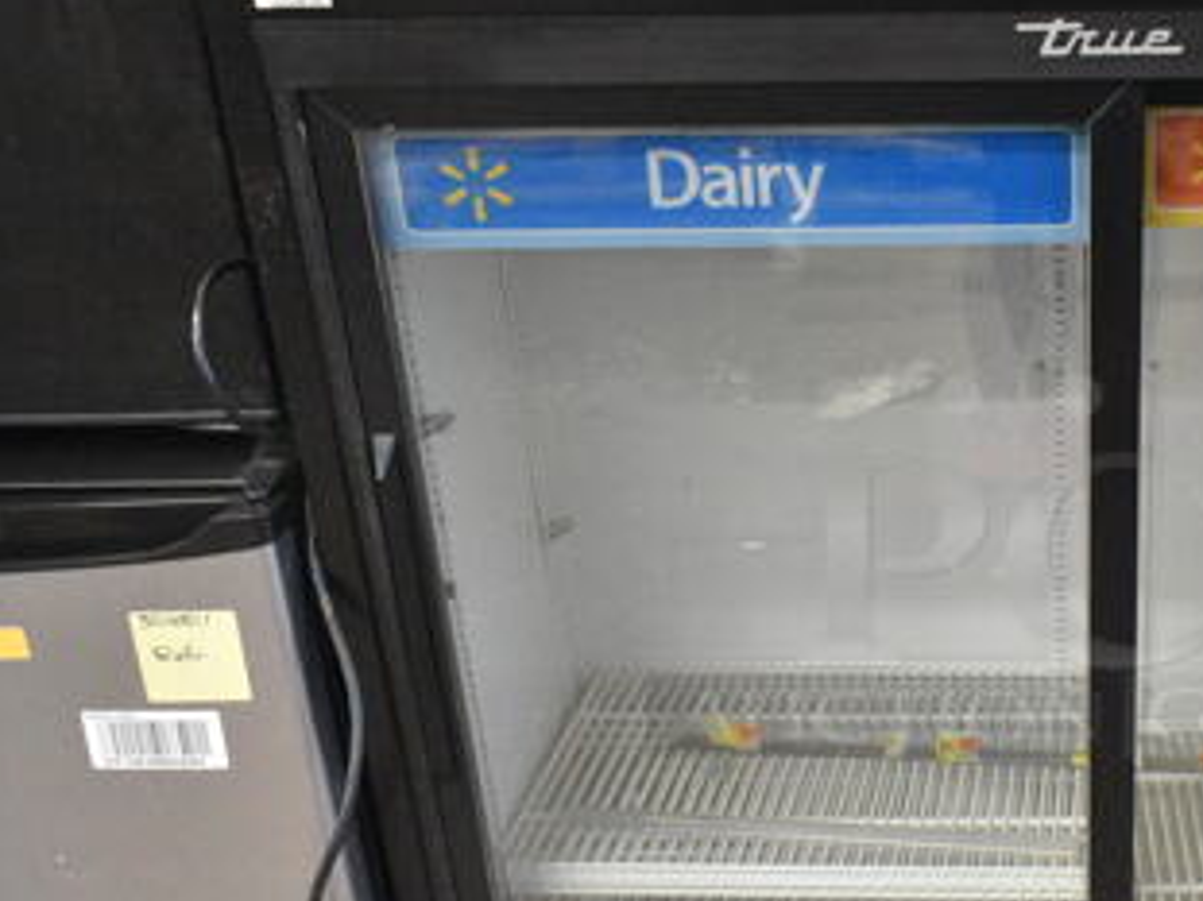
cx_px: 1079
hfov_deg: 35.3
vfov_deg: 28.5
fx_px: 1772
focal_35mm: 51
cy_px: 553
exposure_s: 1/160
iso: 6400
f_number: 6.3
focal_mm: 18
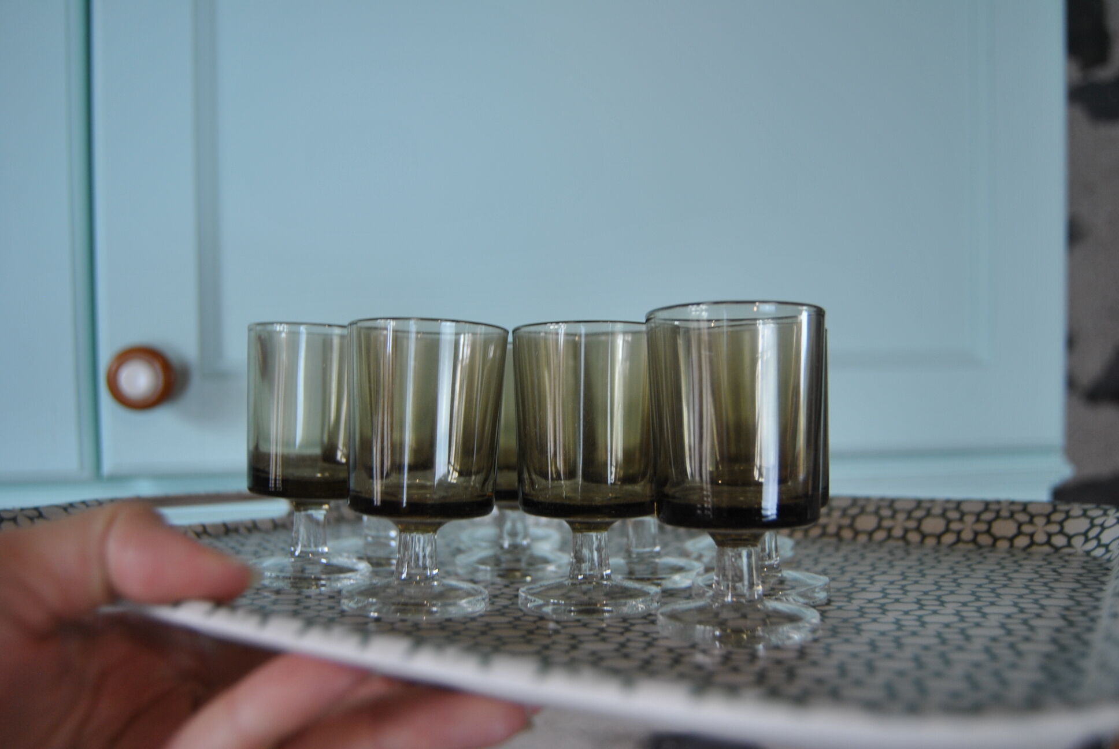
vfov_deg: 40.1
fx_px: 1027
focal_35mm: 33
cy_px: 374
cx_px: 560
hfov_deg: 57.2
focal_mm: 22
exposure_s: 1/50
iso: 200
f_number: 3.5
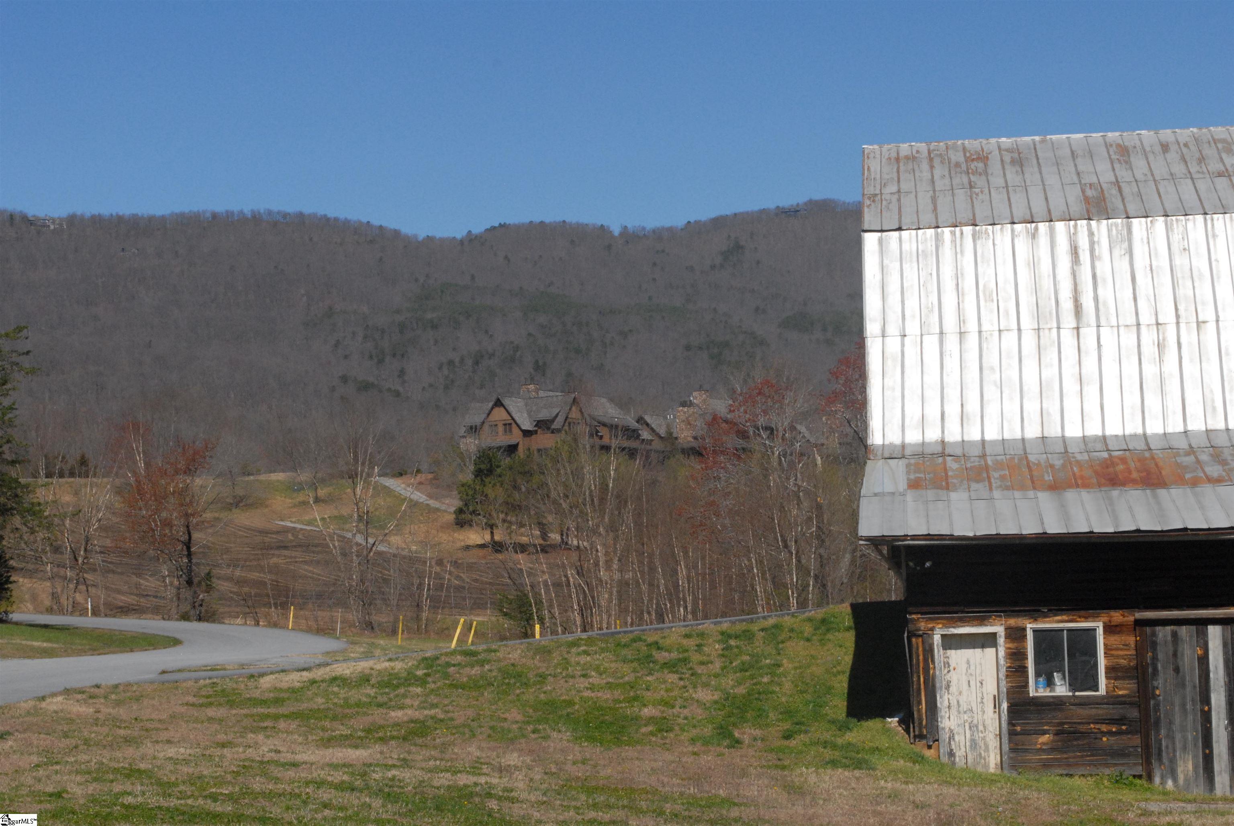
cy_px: 413
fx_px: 2368
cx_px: 617
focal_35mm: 69
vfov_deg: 19.8
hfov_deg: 29.2
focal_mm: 46
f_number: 13
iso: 800
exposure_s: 1/750
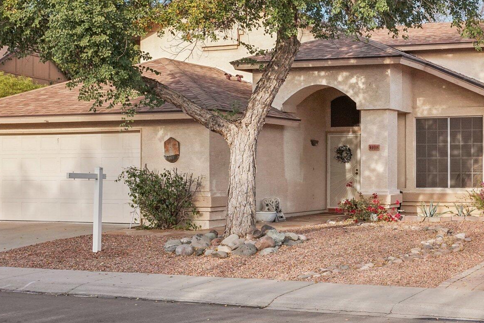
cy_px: 109
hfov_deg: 31.5
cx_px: 339
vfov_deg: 21.5
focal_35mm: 63
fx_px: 847
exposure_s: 1/500
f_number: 8
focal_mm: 24
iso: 400
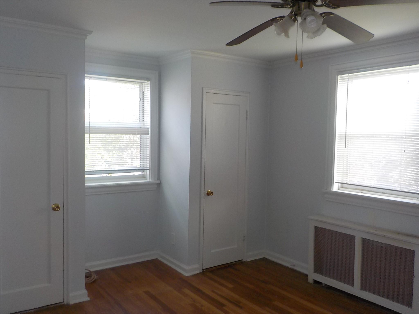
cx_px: 210
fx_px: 363
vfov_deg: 46.8
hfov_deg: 60.0
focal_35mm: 30
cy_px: 157
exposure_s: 1/30
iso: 140
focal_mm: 4.1
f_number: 3.3
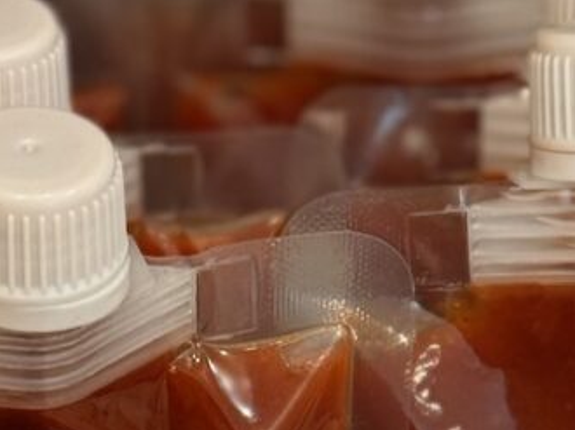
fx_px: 2473
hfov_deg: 13.0
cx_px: 610
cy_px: 496
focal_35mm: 149
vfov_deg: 9.8
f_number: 1.78
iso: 250
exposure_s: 1/50
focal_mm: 6.76
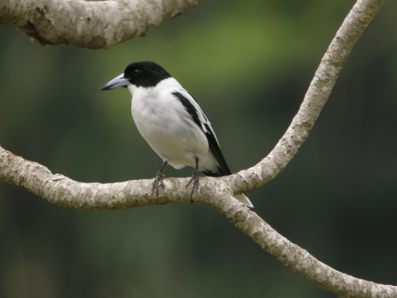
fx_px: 1021
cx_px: 198
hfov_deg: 22.0
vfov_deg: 16.6
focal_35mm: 89
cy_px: 149
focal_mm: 18.6
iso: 100
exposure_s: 1/48.3
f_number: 4.8
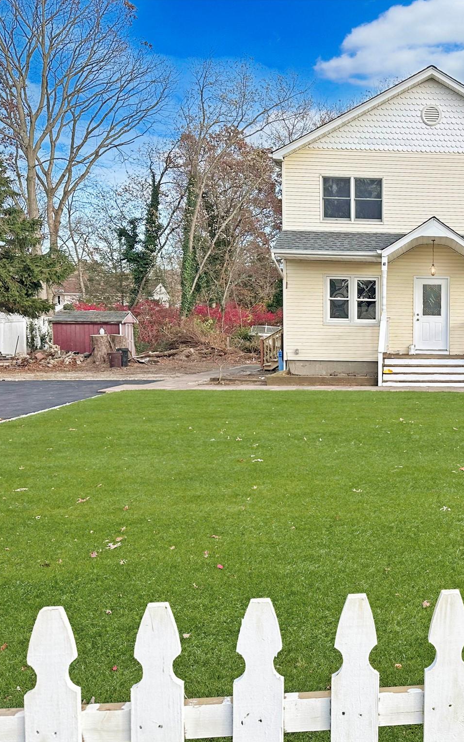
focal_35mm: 34
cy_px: 371
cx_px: 450
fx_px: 688
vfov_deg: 56.7
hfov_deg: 34.4
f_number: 1.78
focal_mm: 6.86
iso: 80
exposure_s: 1/1664
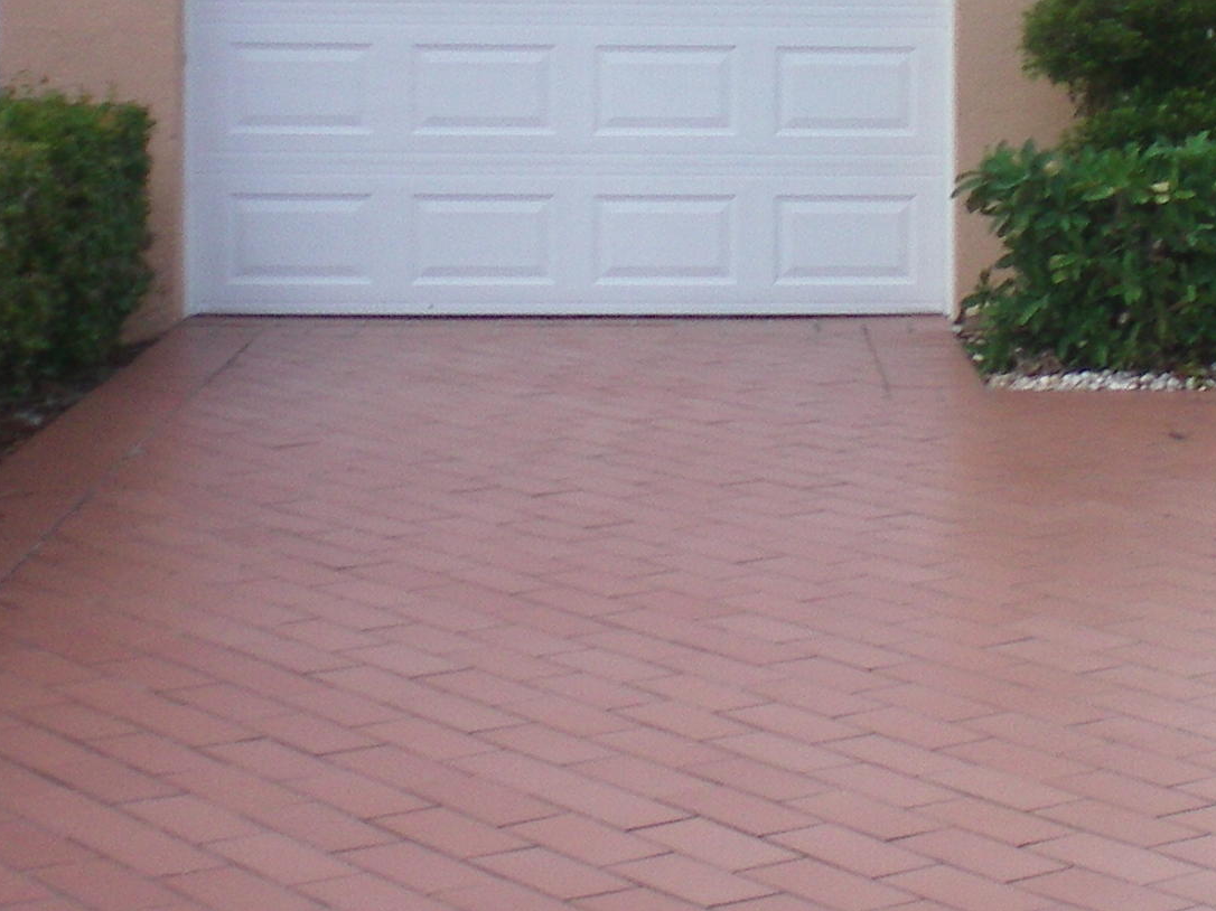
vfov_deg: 13.9
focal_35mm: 105
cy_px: 58
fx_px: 3688
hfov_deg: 18.1
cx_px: 1279
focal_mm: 6.3
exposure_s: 1/500
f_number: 3.1
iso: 64
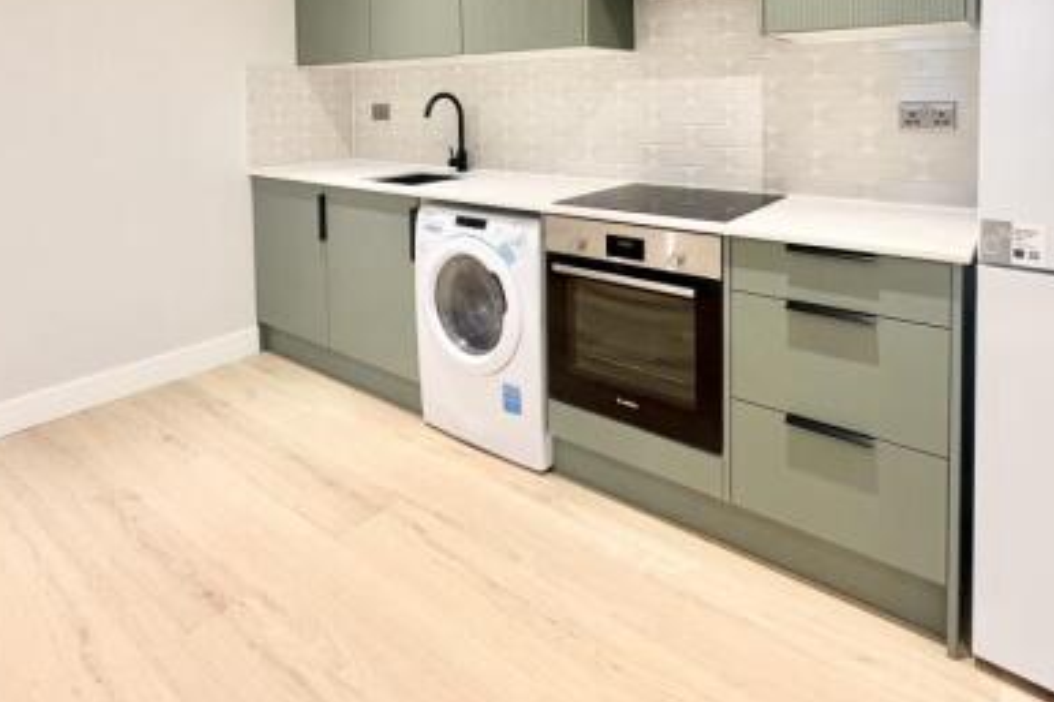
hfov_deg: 78.4
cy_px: 122
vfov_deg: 52.7
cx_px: 583
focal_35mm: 22
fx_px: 644
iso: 320
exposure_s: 1/50
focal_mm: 2.22
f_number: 2.2
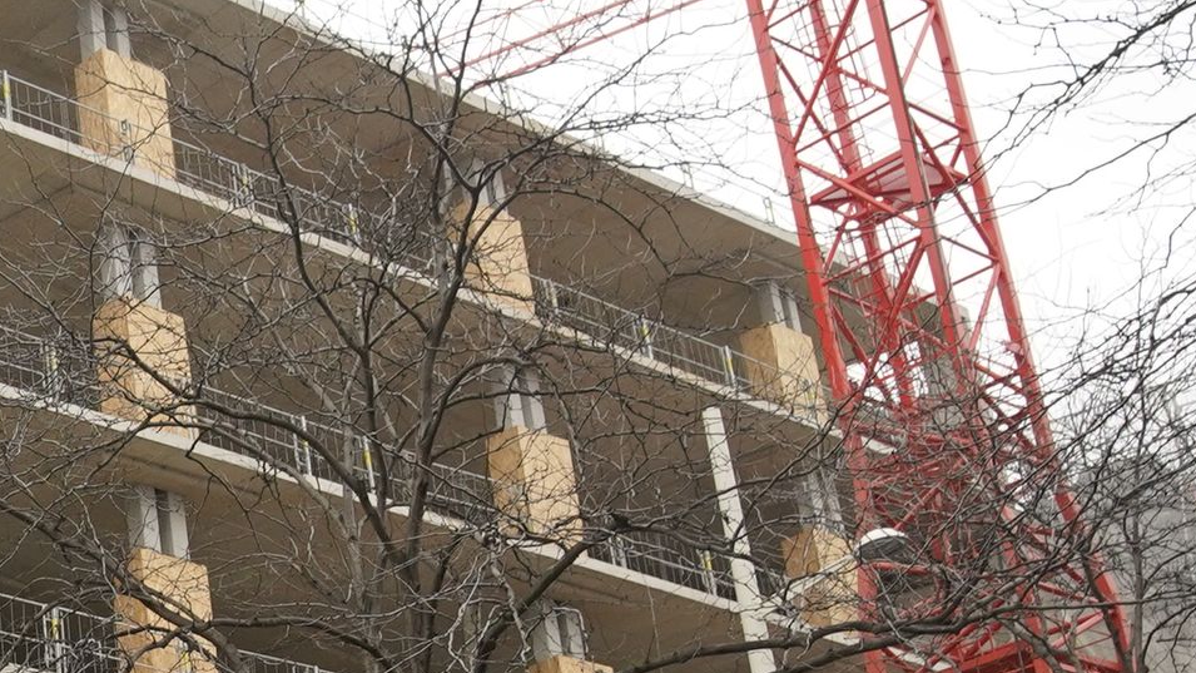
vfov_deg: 14.9
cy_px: 726
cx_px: -289
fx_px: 2505
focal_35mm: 79
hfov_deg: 24.1
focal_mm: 18
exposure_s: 1/125
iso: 640
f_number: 6.3
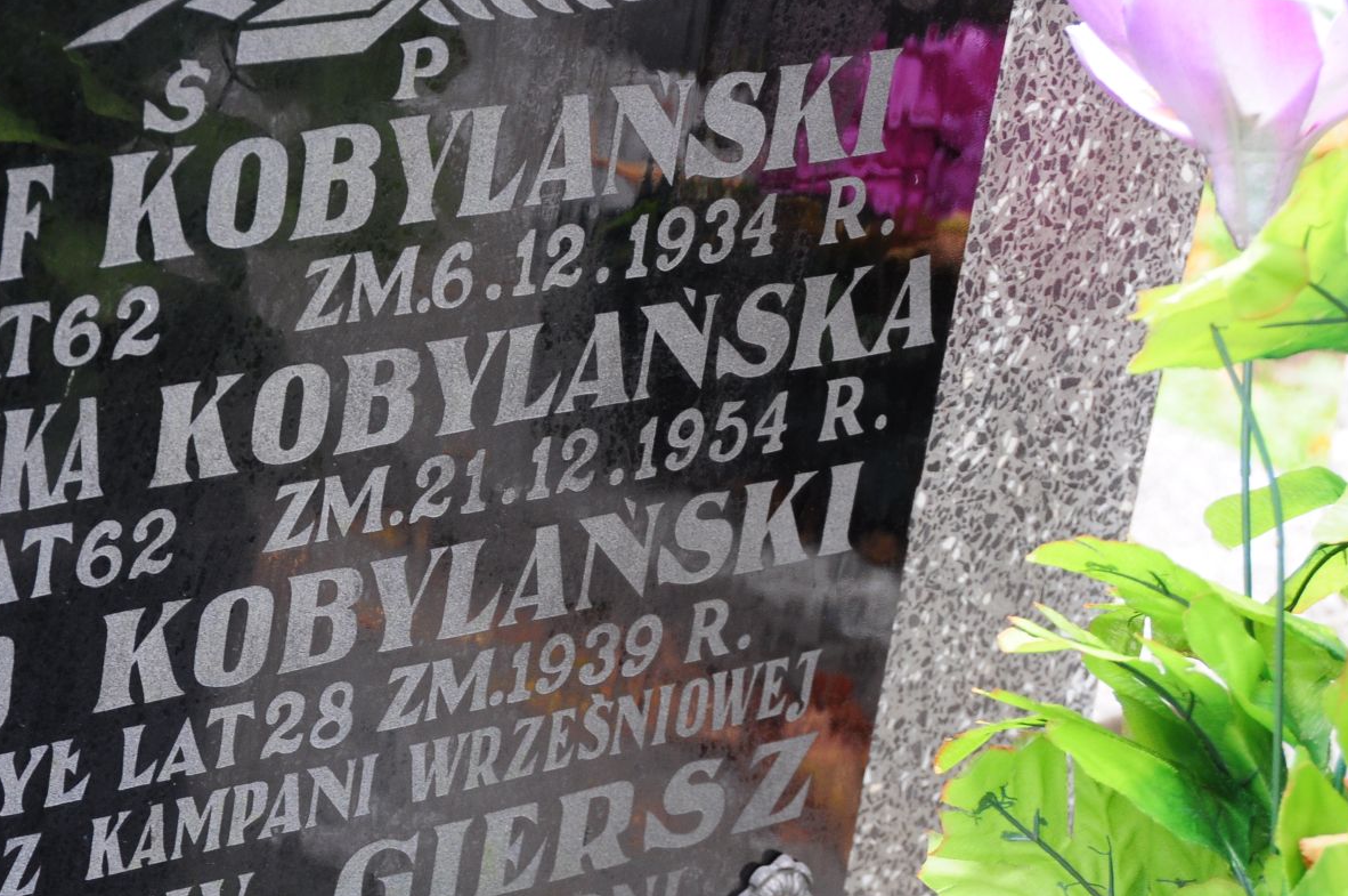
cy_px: 587
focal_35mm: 136
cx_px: 278
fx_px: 5086
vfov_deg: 10.1
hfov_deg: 15.0
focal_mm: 50
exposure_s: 1/60
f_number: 7.1
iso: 400
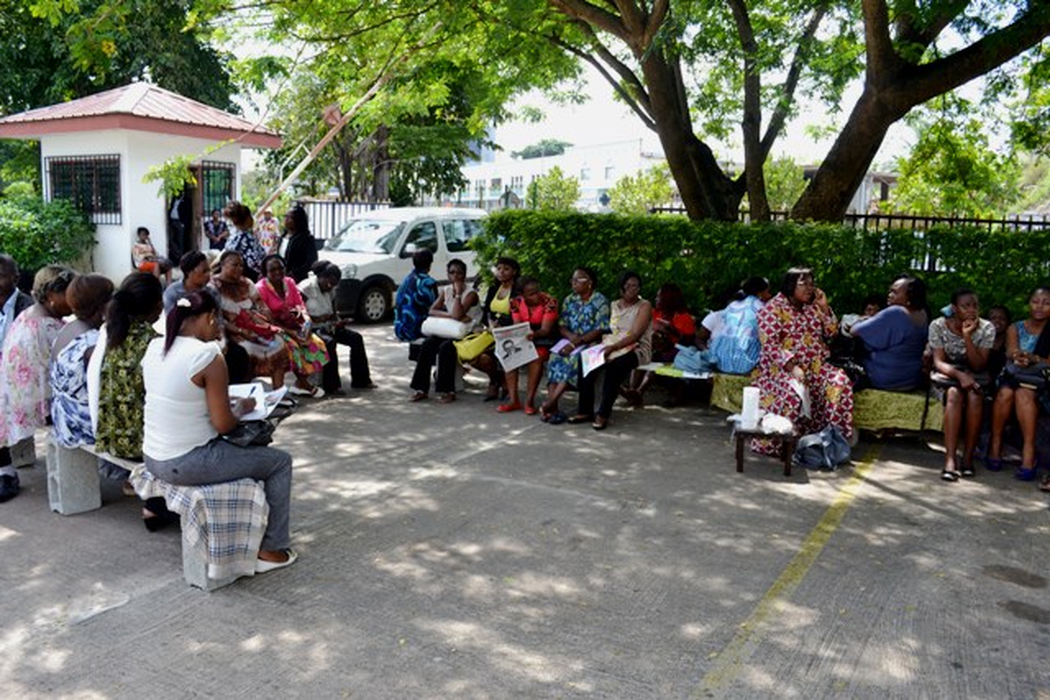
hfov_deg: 67.4
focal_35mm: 27
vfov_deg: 48.0
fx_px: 788
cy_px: 350
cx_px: 525
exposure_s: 1/100
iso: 100
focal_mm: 18
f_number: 5
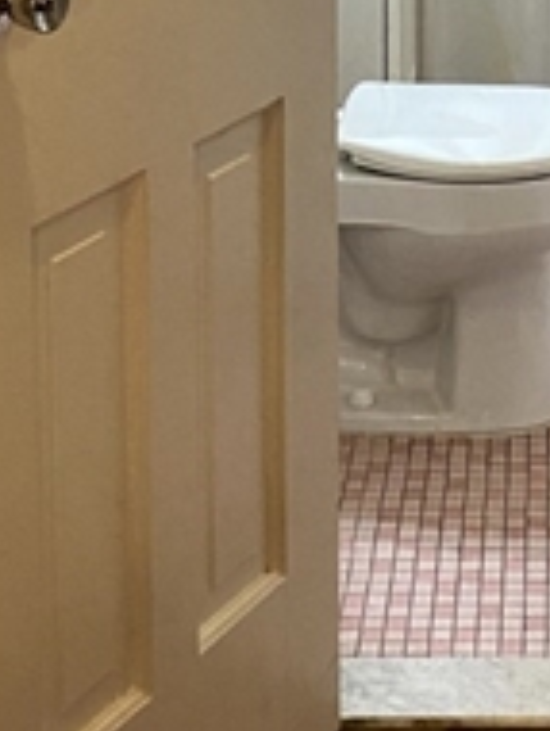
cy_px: -254
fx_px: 2219
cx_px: 527
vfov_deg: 17.4
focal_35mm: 105
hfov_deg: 14.0
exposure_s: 1/60
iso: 250
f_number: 1.8
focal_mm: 4.25
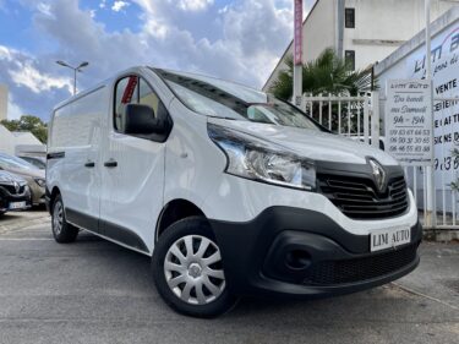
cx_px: 230
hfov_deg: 67.3
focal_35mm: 26
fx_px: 345
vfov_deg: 53.0
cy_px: 172
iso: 32
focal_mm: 4.2
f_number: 1.6
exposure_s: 1/711
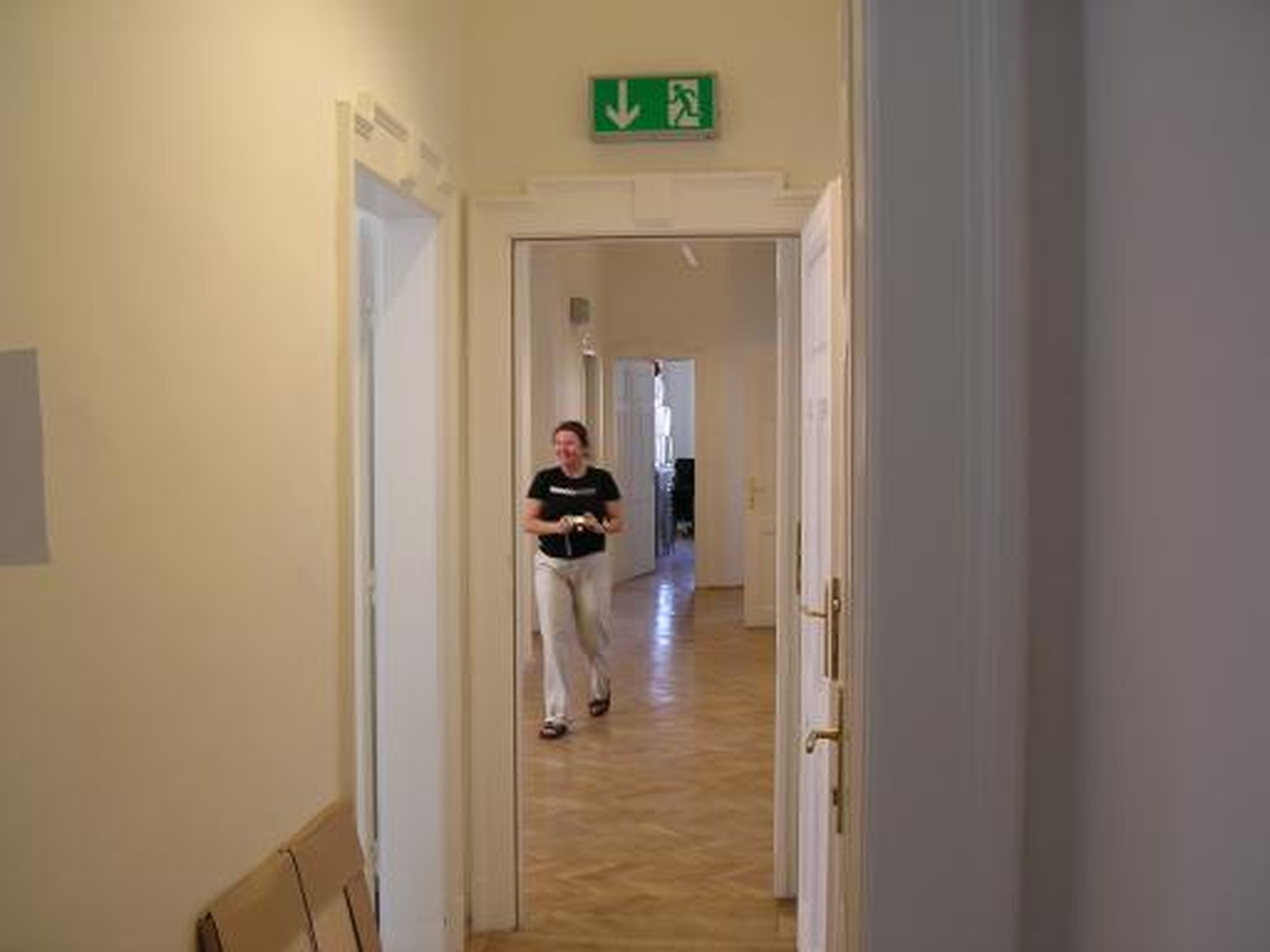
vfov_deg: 37.7
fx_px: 1394
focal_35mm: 38
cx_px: 635
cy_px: 476
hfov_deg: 49.0
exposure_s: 1/23.3
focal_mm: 5.8
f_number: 2.8
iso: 100
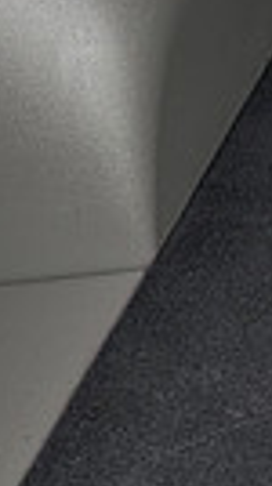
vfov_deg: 10.6
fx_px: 2574
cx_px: 1222
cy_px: -83
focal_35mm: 200
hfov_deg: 5.1
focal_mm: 6.9
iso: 22
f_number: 1.68
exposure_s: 1/187
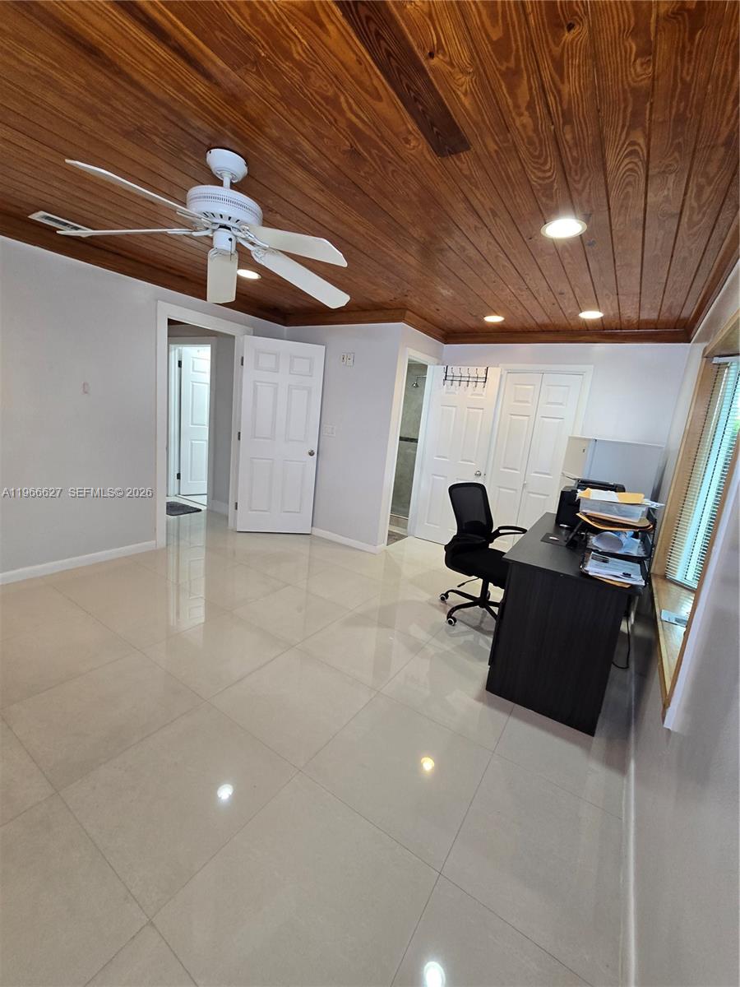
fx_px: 371
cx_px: 370
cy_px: 494
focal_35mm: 13
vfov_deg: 106.2
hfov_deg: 89.9
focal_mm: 2.2
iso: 250
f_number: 2.2
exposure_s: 1/60
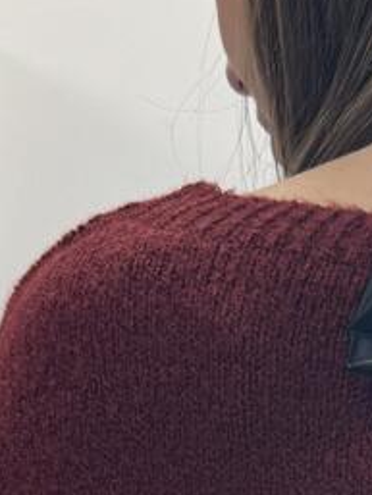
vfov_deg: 12.7
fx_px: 2004
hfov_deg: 10.4
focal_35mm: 140
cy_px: 907
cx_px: 464
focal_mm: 6.76
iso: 64
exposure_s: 1/100
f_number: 1.78
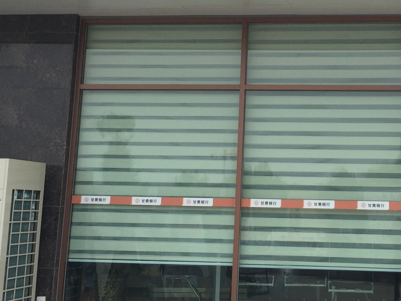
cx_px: 293
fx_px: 799
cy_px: 47
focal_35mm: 69
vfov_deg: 21.0
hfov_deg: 27.8
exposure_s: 1/1464
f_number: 2.2
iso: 32
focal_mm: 4.15
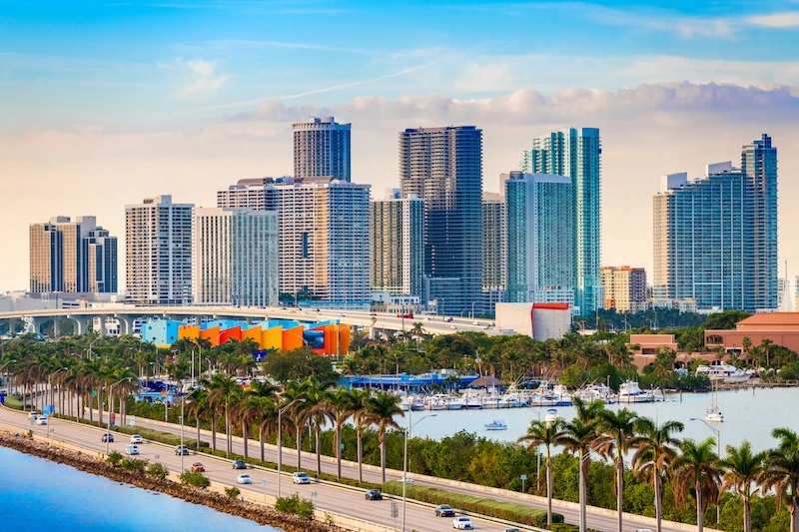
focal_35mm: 165
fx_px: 3661
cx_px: 400
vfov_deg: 8.3
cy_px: 266
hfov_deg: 12.5
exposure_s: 1/800
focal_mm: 165
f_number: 6.3
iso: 320
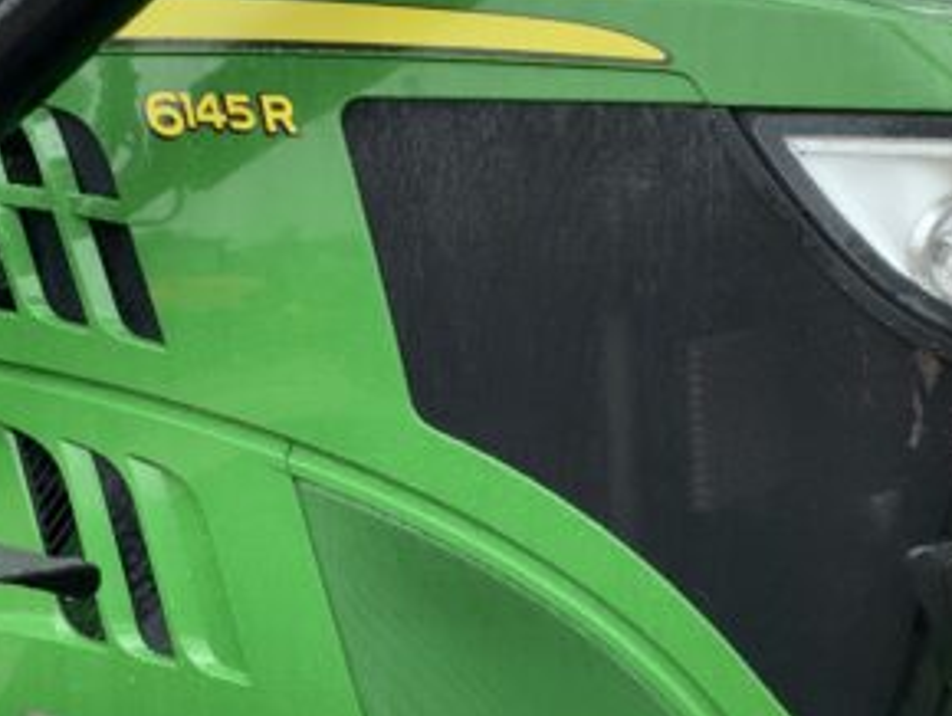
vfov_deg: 23.0
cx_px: 502
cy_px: 351
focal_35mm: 64
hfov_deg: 30.2
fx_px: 1762
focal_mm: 3
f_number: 1.8
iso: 100
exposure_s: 1/60
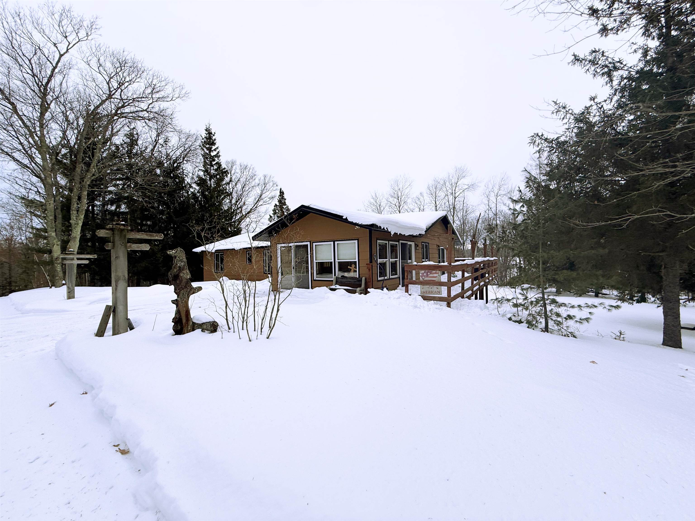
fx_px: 281
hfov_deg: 102.1
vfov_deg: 85.7
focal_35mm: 14
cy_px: 260
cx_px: 348
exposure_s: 1/158
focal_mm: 2.22
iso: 50
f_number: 2.2
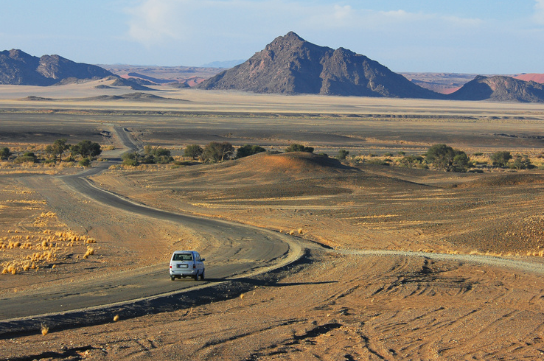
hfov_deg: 12.9
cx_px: 237
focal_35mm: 159
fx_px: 2399
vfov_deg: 8.6
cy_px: 176
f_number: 5.6
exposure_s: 1/800
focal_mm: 92
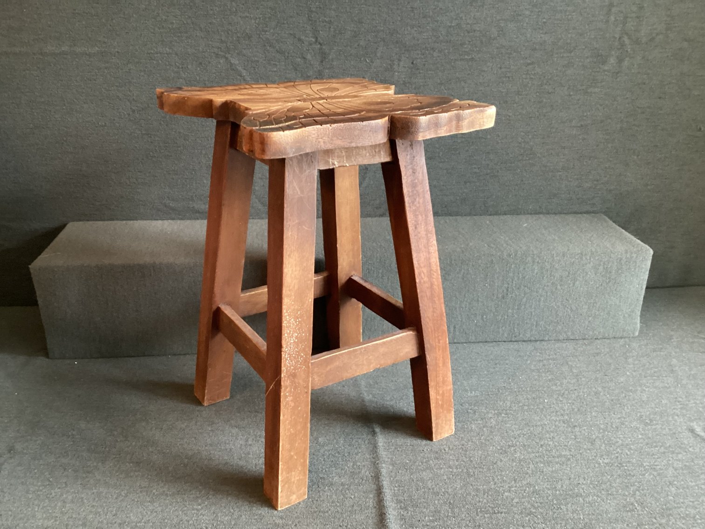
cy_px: 264
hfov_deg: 58.3
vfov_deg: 45.4
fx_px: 631
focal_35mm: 31
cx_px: 352
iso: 400
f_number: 2.4
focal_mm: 3.3
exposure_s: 1/33
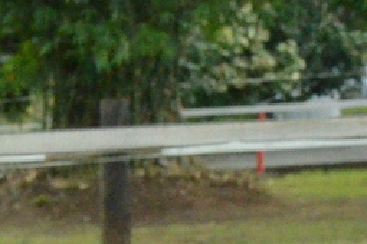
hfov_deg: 8.5
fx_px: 2294
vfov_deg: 6.1
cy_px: 270
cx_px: -449
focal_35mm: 225
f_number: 20
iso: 5000
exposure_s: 1/1600
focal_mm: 32
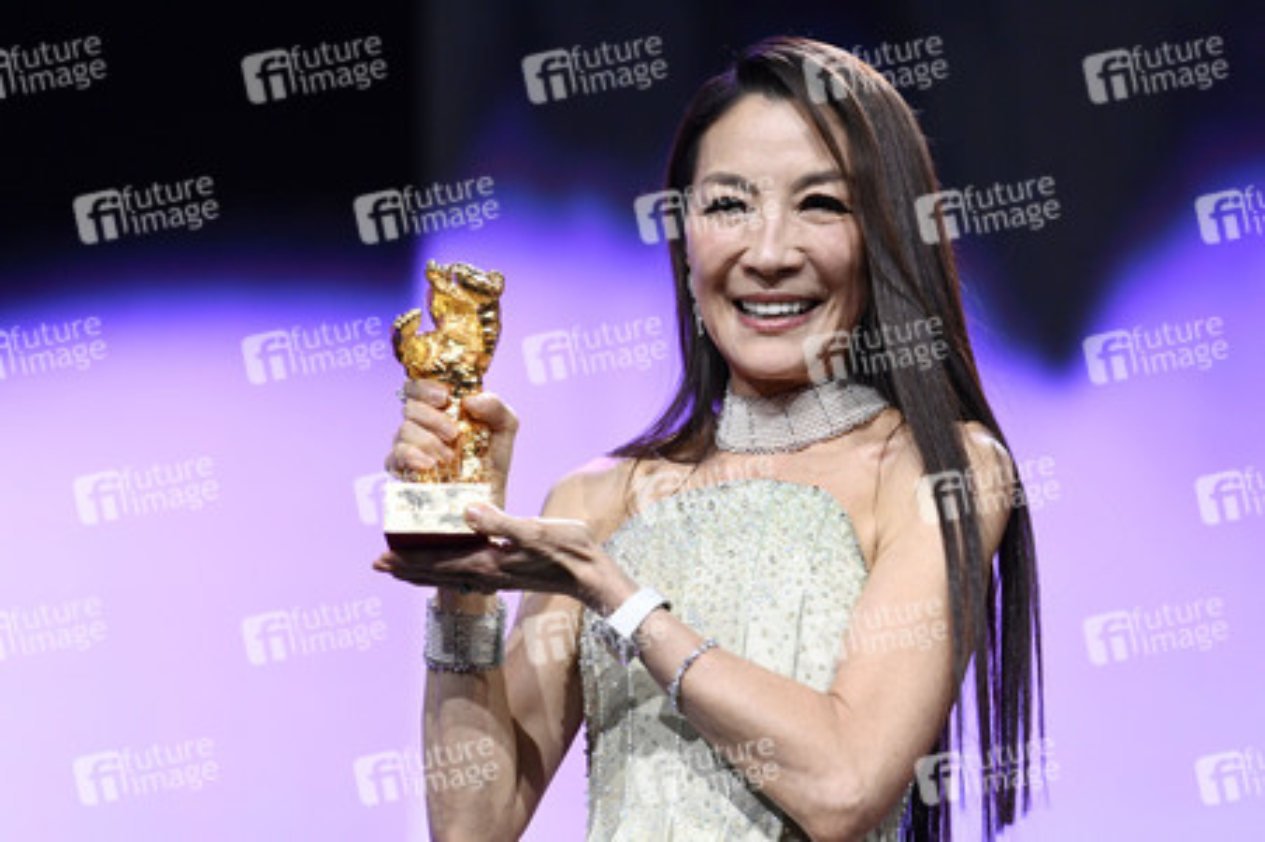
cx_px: 632
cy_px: 421
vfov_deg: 7.0
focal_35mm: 195
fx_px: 6847
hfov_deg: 10.6
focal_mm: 195
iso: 4000
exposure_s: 1/250
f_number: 5
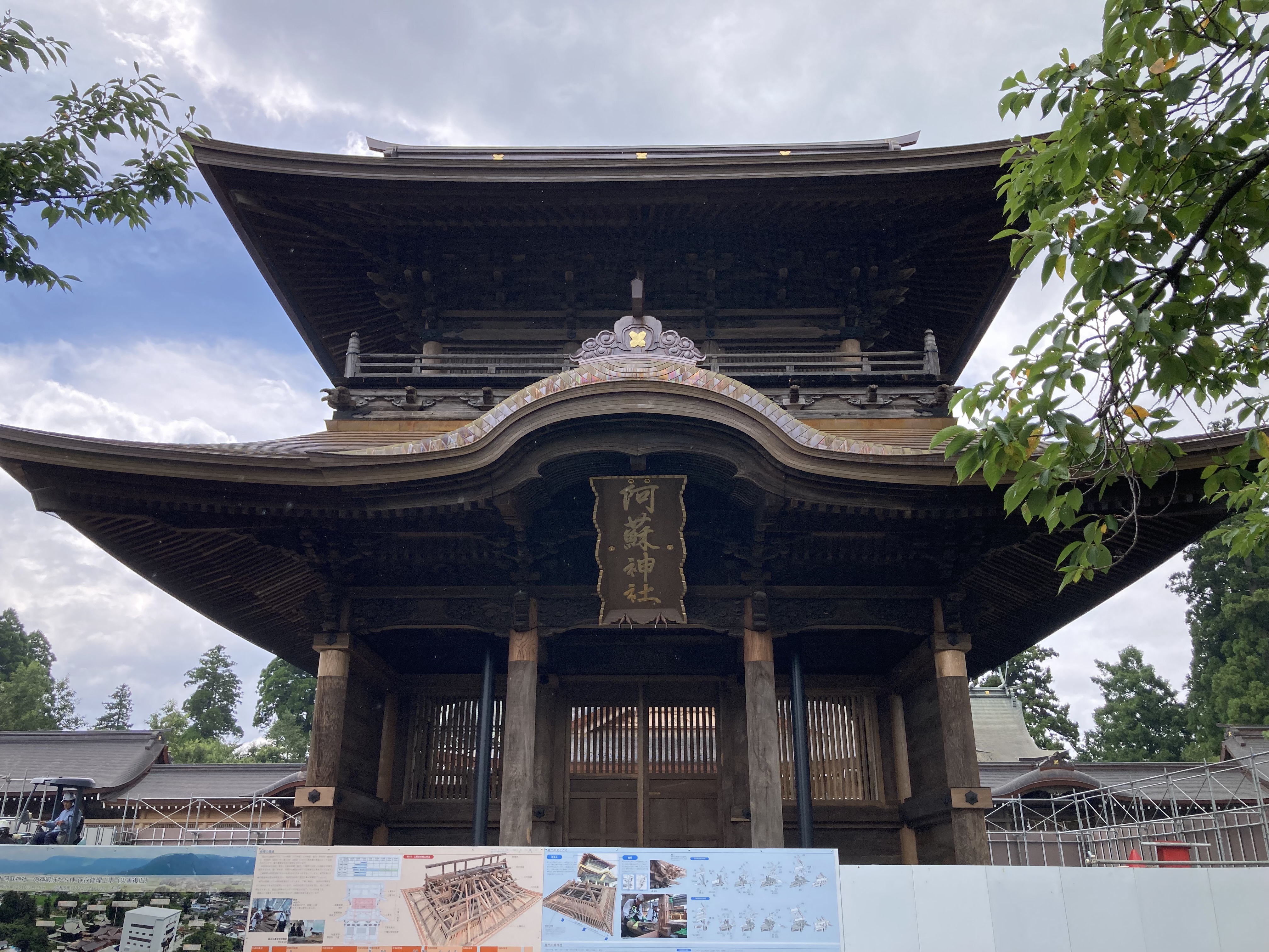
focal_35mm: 28
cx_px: 634
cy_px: 476
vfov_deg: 49.7
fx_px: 1026
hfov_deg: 63.4
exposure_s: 1/1389
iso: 20
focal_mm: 3.99
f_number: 1.8
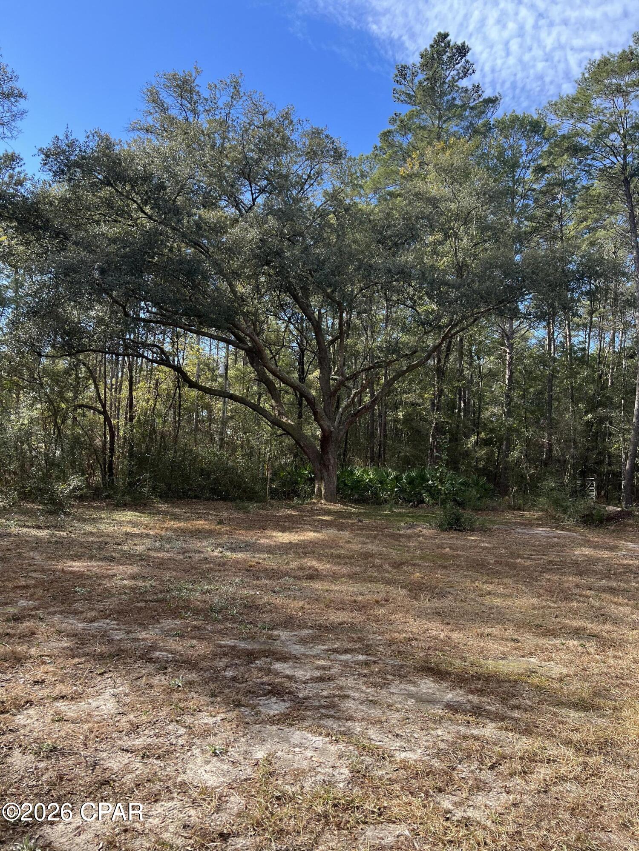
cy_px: 426
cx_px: 320
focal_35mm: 26
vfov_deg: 67.3
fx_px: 640
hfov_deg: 53.1
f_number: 1.5
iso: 50
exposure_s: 1/1395
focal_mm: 5.7
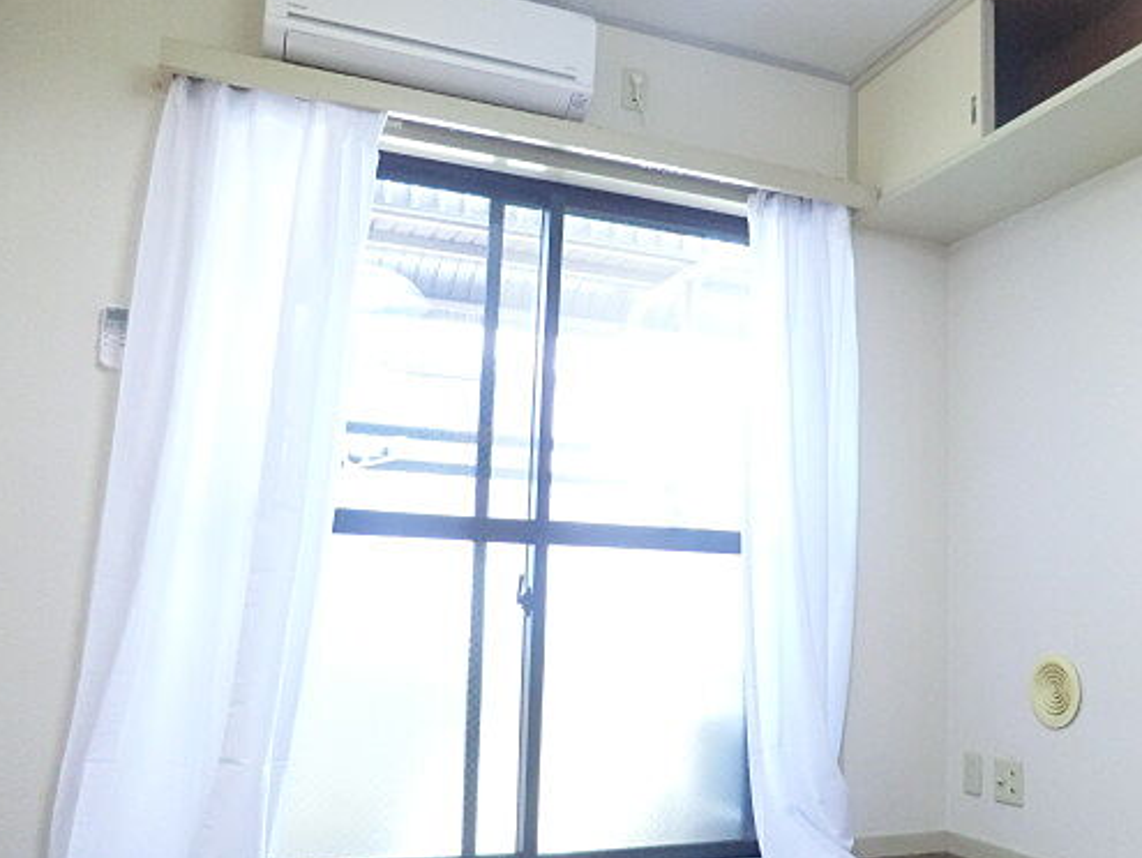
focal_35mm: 31
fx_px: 1023
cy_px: 498
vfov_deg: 45.3
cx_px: 701
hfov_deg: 57.7
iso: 640
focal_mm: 4.3
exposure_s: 1/60
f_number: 3.2
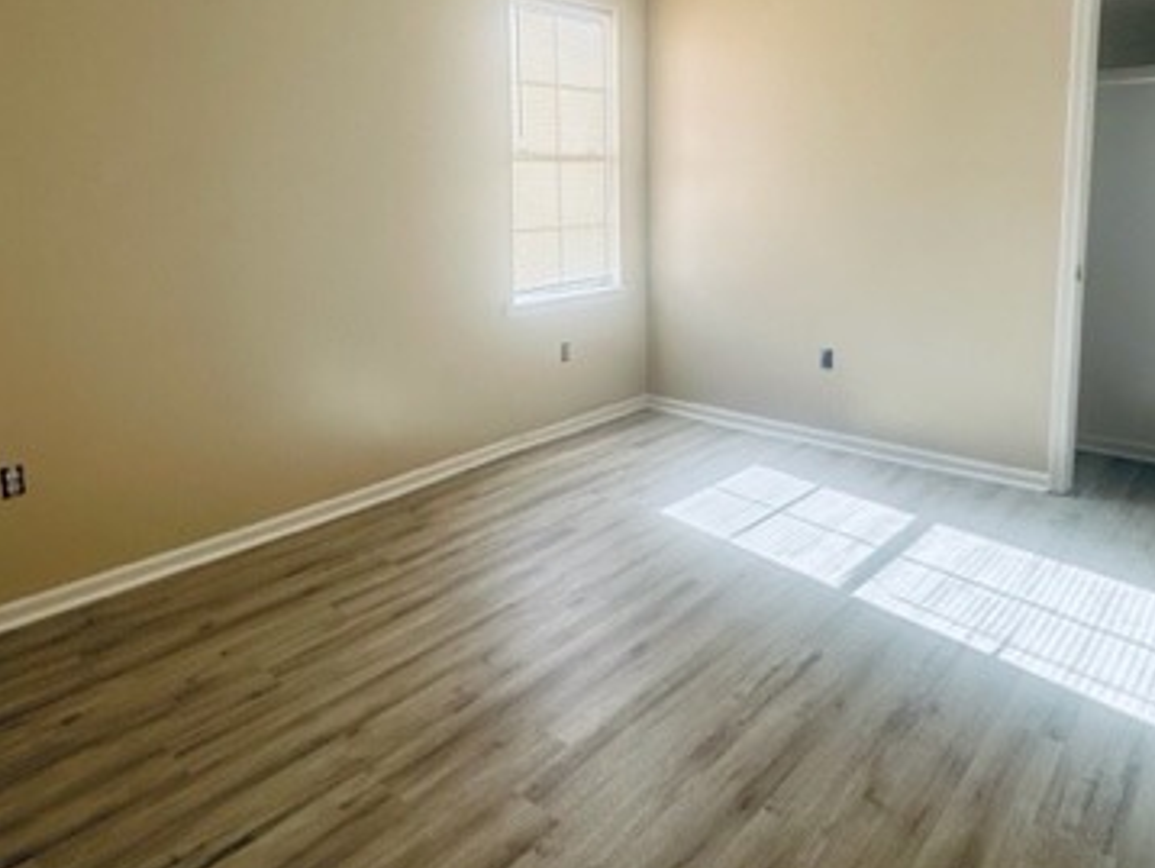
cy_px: 290
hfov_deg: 69.3
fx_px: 835
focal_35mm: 25
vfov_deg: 53.9
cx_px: 613
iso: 40
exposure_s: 1/175
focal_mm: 2.22
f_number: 2.2
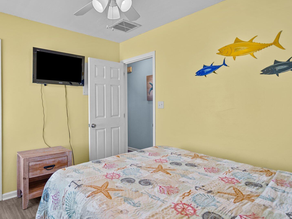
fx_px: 186
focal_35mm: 22
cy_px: 100
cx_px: 124
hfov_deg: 75.9
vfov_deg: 61.0
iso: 320
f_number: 4
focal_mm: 16
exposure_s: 1/20
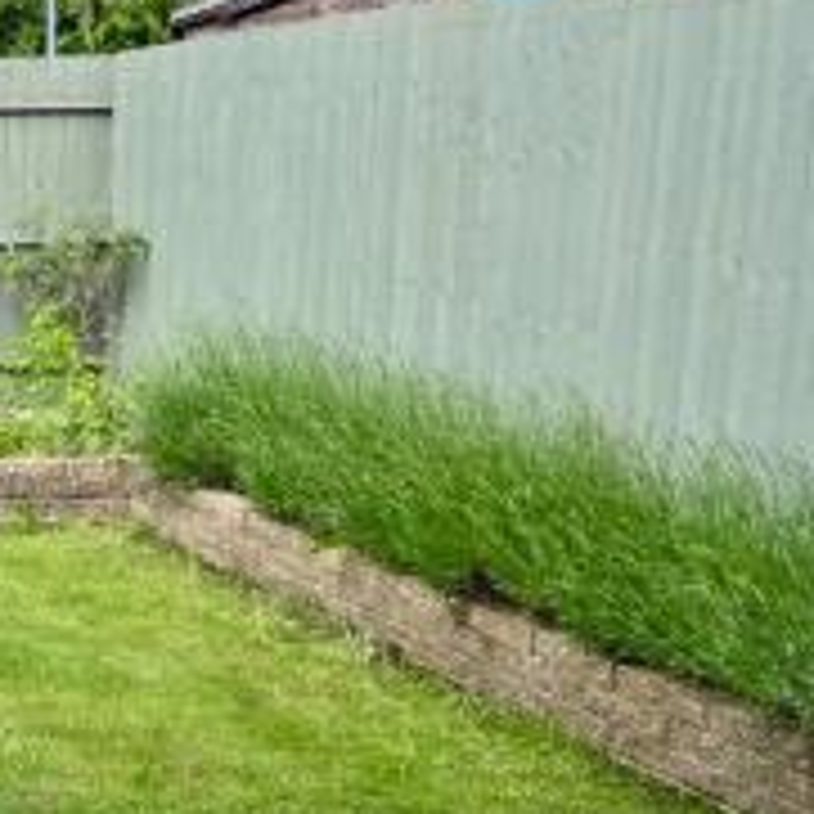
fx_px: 1969
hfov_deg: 20.0
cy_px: 380
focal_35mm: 74
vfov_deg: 23.4
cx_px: -429
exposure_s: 1/769
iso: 50
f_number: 1.5
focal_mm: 5.7
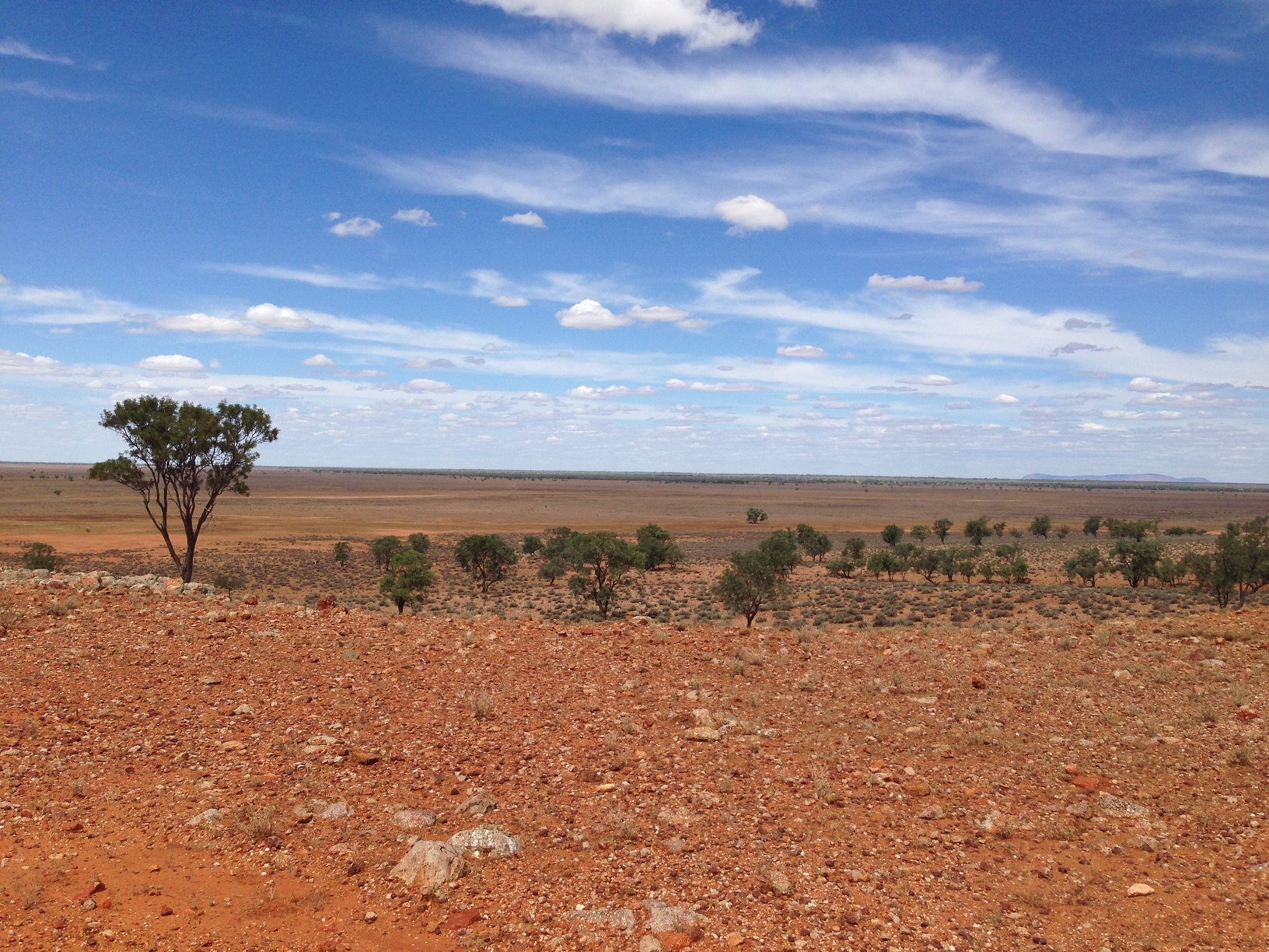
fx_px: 1210
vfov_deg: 42.9
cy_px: 476
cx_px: 634
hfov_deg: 55.4
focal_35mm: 33
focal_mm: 4.12
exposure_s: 1/2710
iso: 50
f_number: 2.4
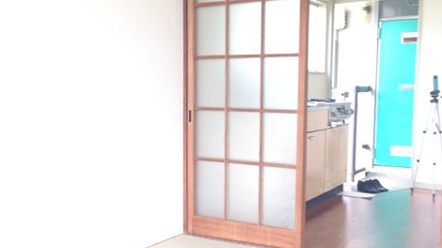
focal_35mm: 49
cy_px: 148
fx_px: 574
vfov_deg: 24.4
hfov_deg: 42.1
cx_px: 221
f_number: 2.4
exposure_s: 1/40
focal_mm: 4.12
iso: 64
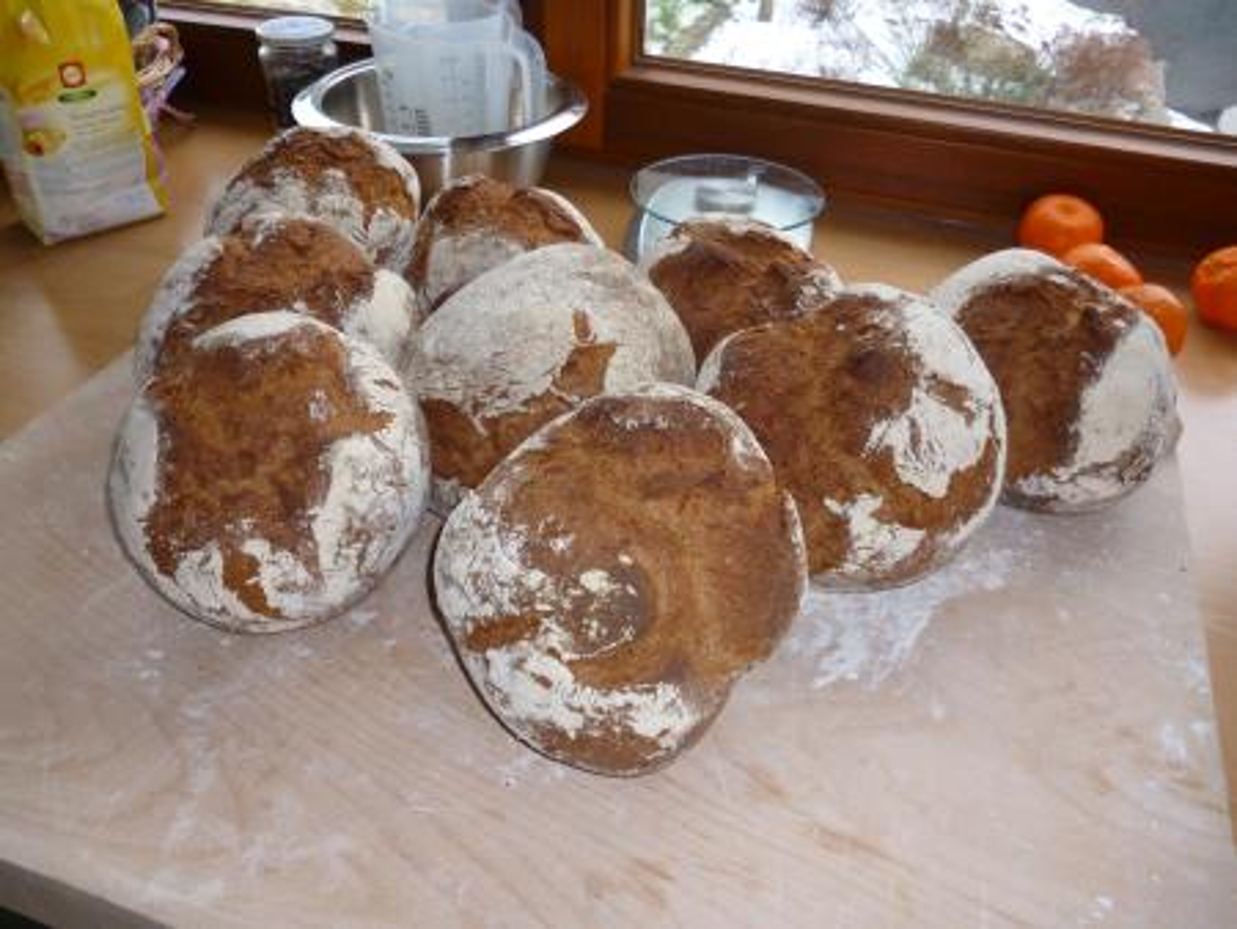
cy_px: 464
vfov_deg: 49.8
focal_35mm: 28
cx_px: 618
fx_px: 1001
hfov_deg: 63.4
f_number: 3.1
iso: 160
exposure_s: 1/60
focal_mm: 5
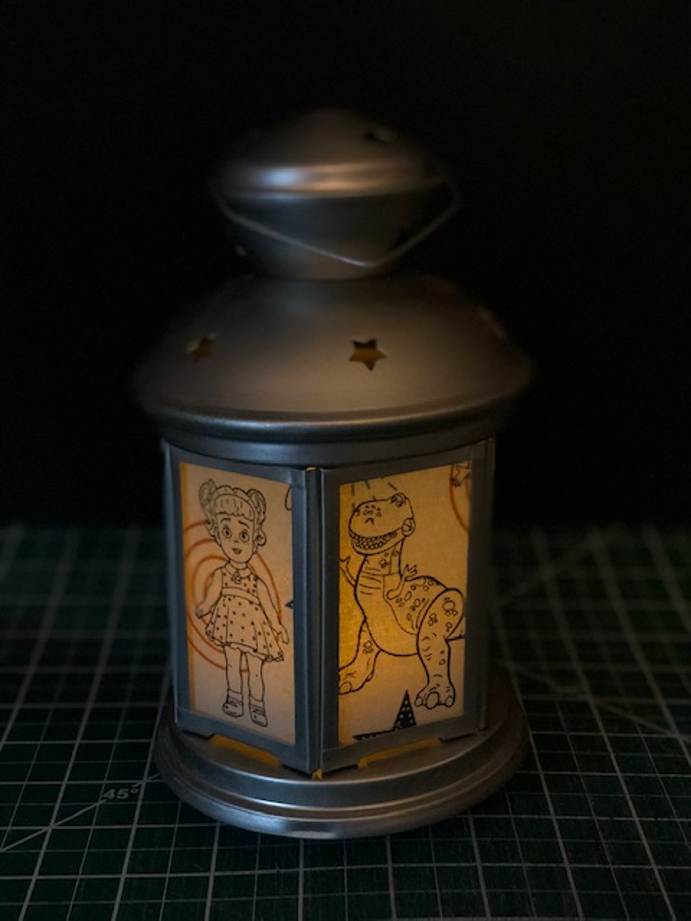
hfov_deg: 28.0
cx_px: 346
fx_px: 1384
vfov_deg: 36.8
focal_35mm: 52
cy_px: 460
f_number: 2.4
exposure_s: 1/8
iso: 250
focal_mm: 6
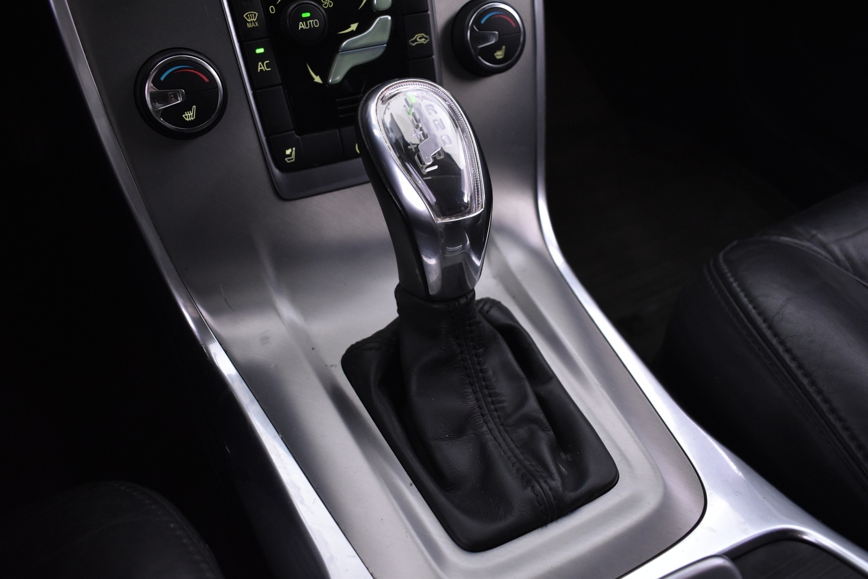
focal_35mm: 30
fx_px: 723
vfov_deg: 43.6
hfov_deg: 61.9
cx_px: 434
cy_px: 290
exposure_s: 1/30
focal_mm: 20
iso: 1800
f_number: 3.5
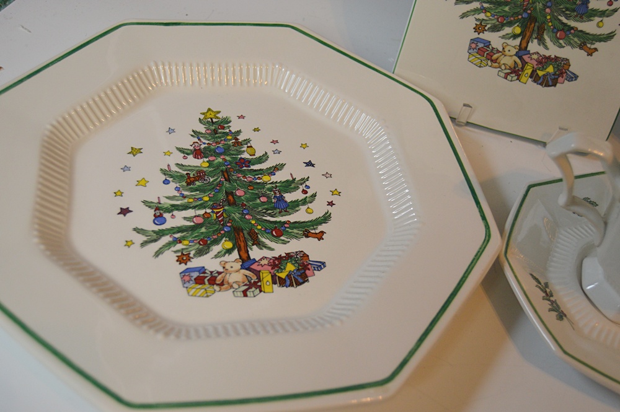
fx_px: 671
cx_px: 310
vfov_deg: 34.2
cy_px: 206
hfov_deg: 49.6
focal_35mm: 39
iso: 560
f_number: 4
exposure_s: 1/60
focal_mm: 26
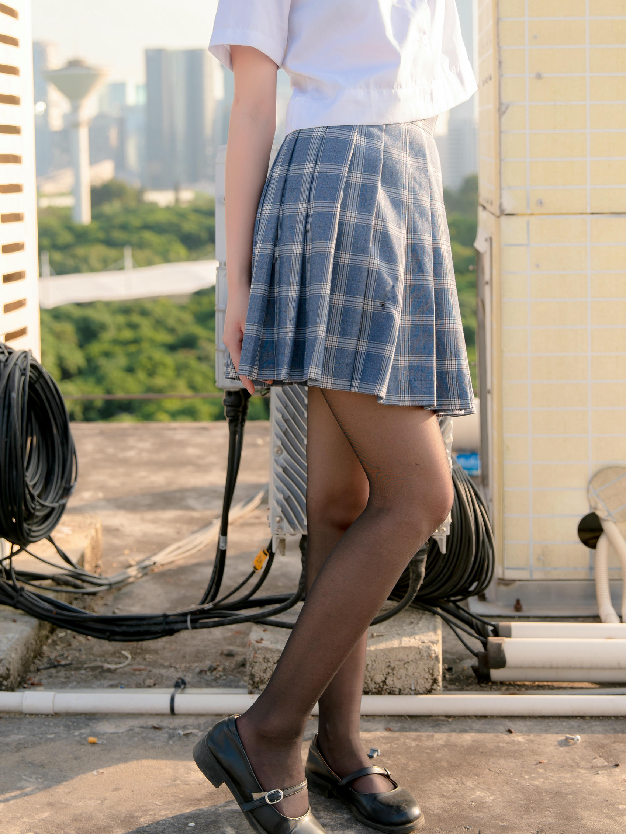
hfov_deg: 22.9
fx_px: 1543
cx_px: 293
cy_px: 255
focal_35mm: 64
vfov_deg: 30.0
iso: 100
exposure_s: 1/400
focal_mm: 39
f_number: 3.5
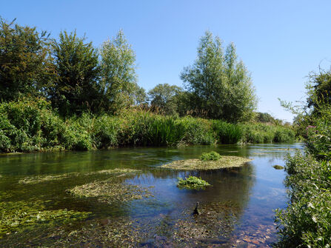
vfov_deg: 56.8
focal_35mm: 24
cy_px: 124
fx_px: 229
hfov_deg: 71.6
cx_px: 166
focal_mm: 12
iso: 200
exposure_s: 1/500
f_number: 6.3
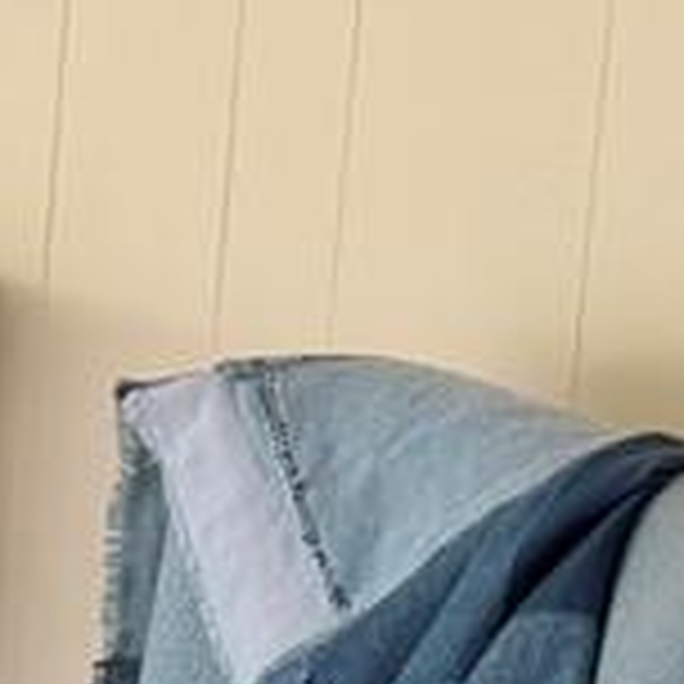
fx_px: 5008
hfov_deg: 6.8
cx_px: -1606
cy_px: 639
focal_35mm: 224
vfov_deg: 7.8
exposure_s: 1/121
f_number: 1.78
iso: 125
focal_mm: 6.76
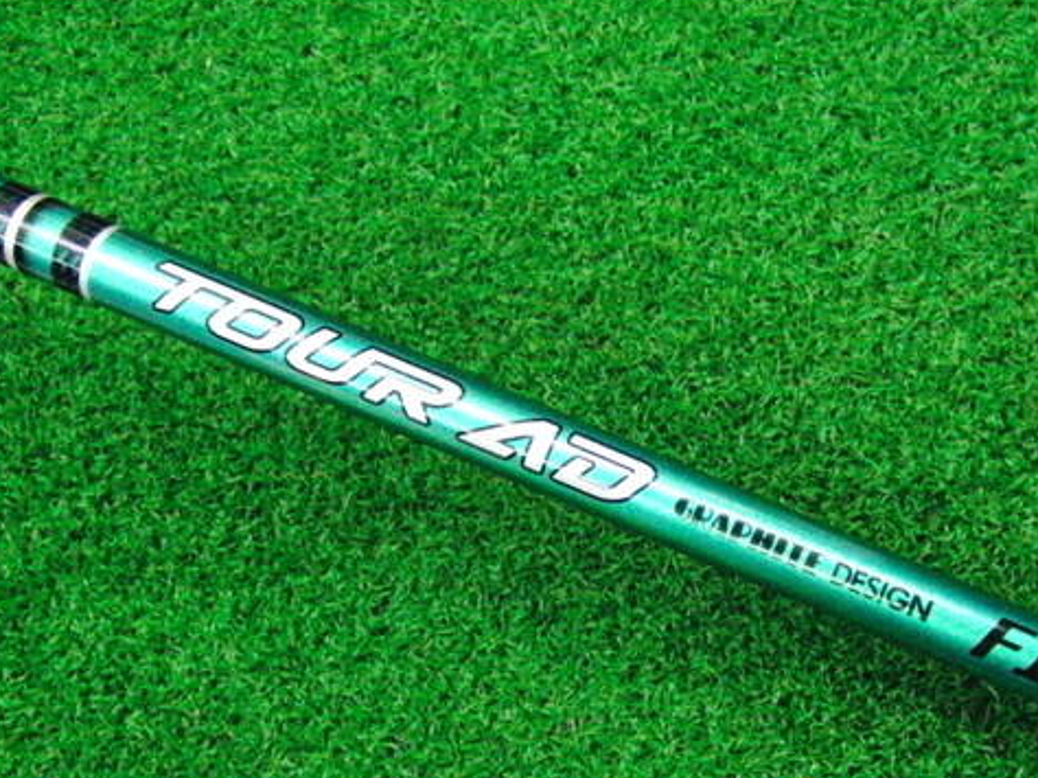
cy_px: 513
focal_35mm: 50
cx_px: 672
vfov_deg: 28.9
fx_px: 1499
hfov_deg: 37.9
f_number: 3.6
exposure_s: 1/200
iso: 3200
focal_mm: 6.42
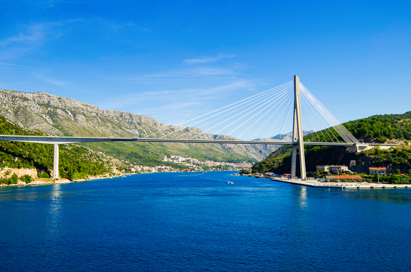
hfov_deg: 60.4
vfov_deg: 42.2
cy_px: 136
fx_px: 353
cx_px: 206
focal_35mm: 31
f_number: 8
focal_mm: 21
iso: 100
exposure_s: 1/320
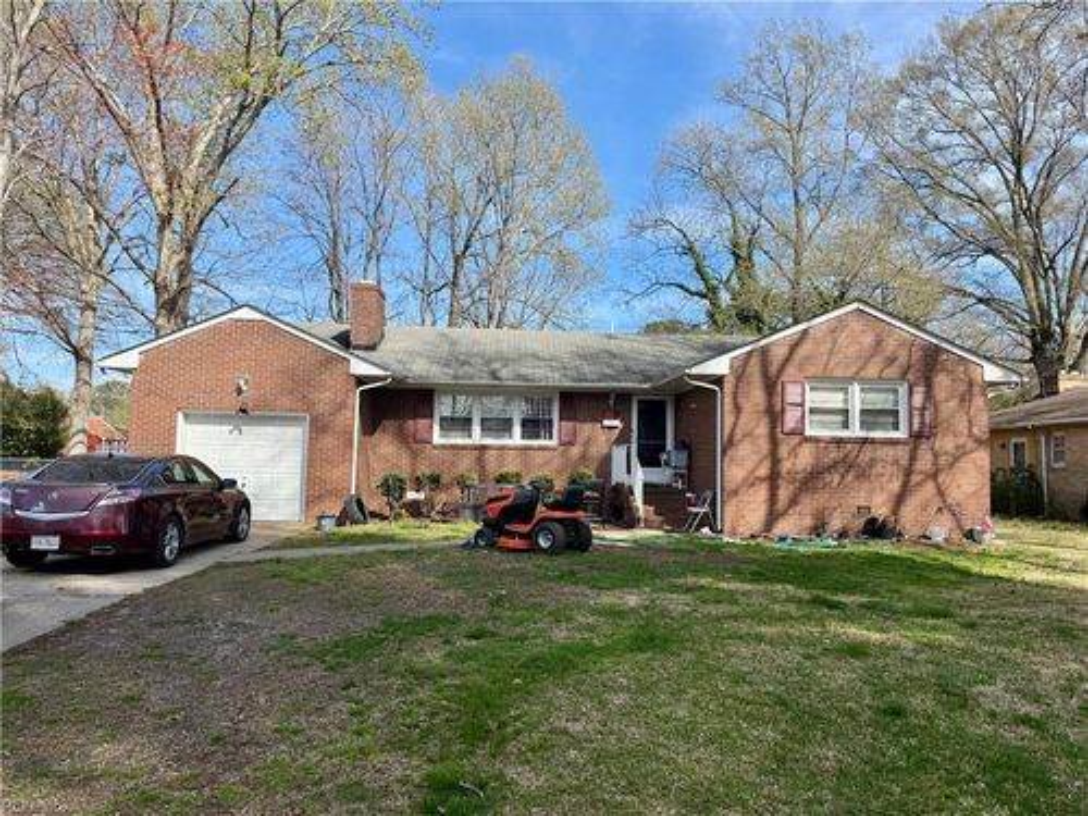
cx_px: 544
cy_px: 408
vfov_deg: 56.8
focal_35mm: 24
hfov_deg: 71.6
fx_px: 754
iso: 80
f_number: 1.78
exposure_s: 1/3021
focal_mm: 6.76
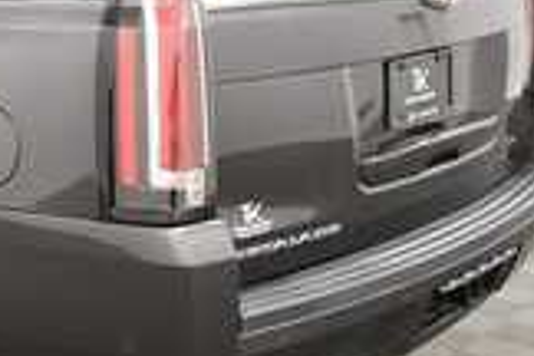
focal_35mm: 69
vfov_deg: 19.7
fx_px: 1023
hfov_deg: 27.4
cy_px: 134
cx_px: -16
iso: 2000
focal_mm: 19
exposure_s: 1/125
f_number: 5.6
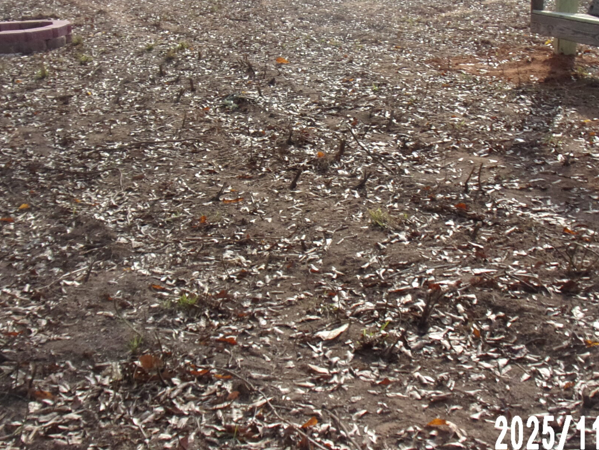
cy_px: 117
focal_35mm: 63
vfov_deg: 23.1
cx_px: 248
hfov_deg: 30.7
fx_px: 1090
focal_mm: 5.9
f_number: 3.7
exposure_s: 1/250
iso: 80
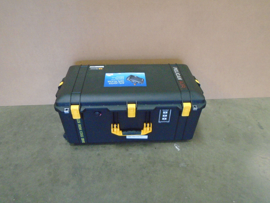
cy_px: 102
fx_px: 203
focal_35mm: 26
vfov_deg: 53.1
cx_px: 135
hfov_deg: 67.3
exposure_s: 1/60
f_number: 3.2
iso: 800
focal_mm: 4.6
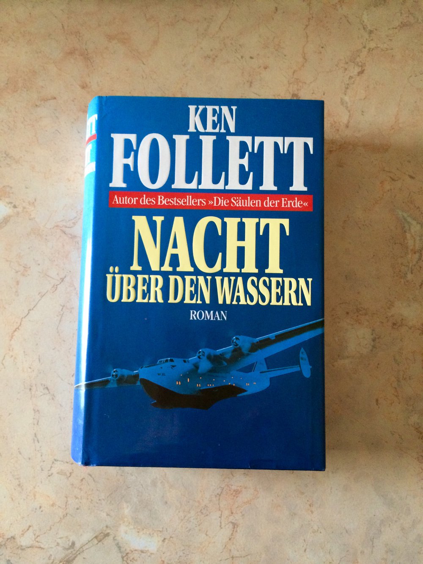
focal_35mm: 29
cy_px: 282
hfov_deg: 48.2
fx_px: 472
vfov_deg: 61.7
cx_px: 212
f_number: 2.2
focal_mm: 4.15
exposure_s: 1/17
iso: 320
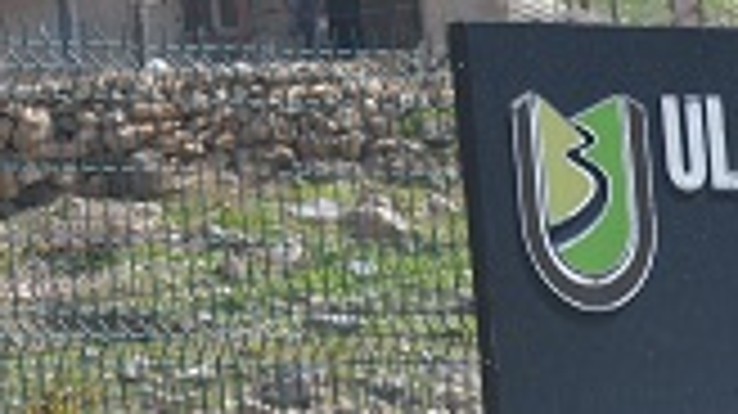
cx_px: 810
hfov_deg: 4.4
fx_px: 9522
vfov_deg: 2.5
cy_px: 524
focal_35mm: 487
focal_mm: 85
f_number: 8
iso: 160
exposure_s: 1/250
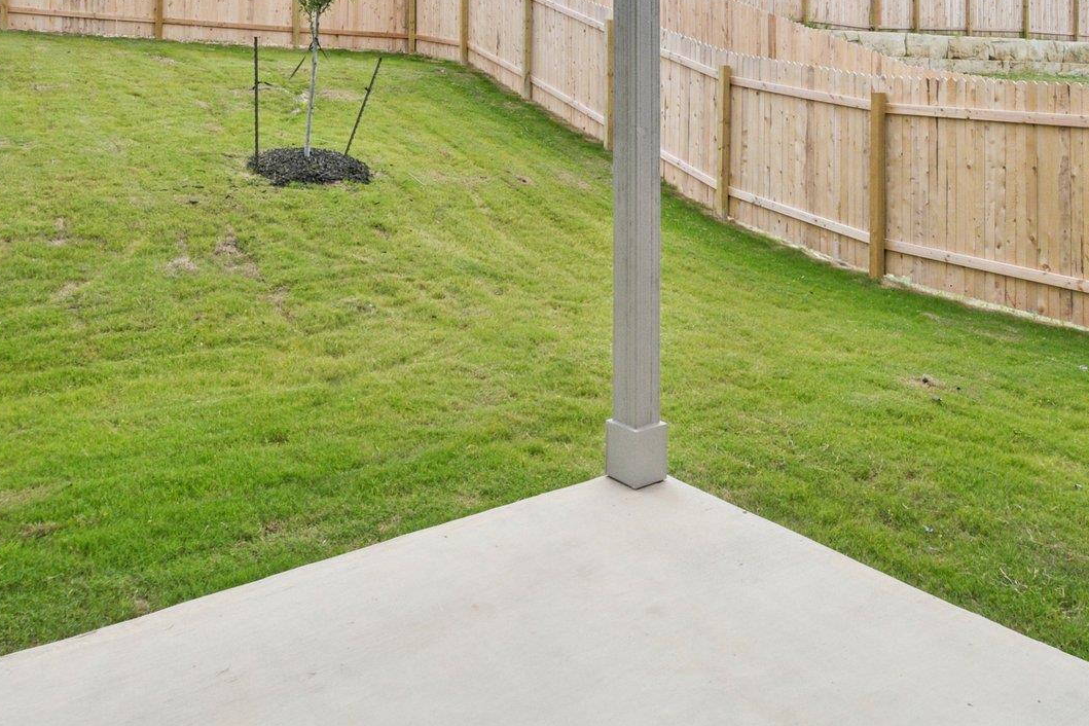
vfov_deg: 41.8
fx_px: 877
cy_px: 88
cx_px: 529
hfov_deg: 63.6
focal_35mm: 29
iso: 400
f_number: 8
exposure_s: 1/1000
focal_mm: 10
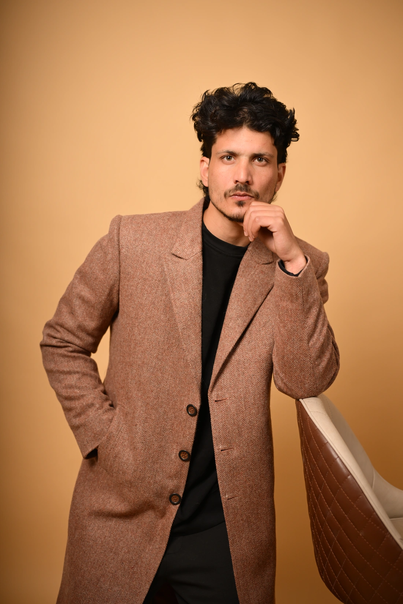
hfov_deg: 27.0
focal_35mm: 50
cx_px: 202
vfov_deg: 39.6
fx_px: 840
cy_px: 302
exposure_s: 1/1000
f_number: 2.2
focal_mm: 50
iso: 160
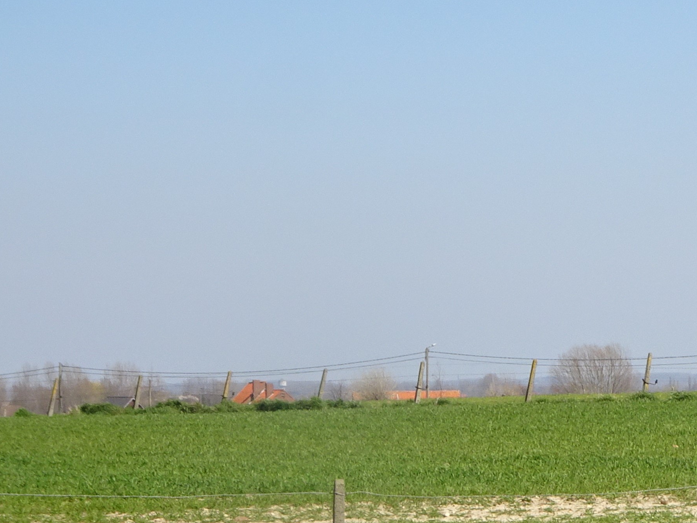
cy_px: 556
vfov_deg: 8.4
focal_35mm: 175
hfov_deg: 11.1
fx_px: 3523
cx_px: 845
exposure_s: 1/500
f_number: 4.5
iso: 80
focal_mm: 11.32
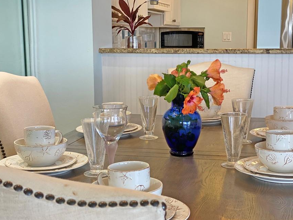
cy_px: 118
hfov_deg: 31.2
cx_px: 166
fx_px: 525
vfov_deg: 23.6
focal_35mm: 62
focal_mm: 6
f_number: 2
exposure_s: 1/120
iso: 80
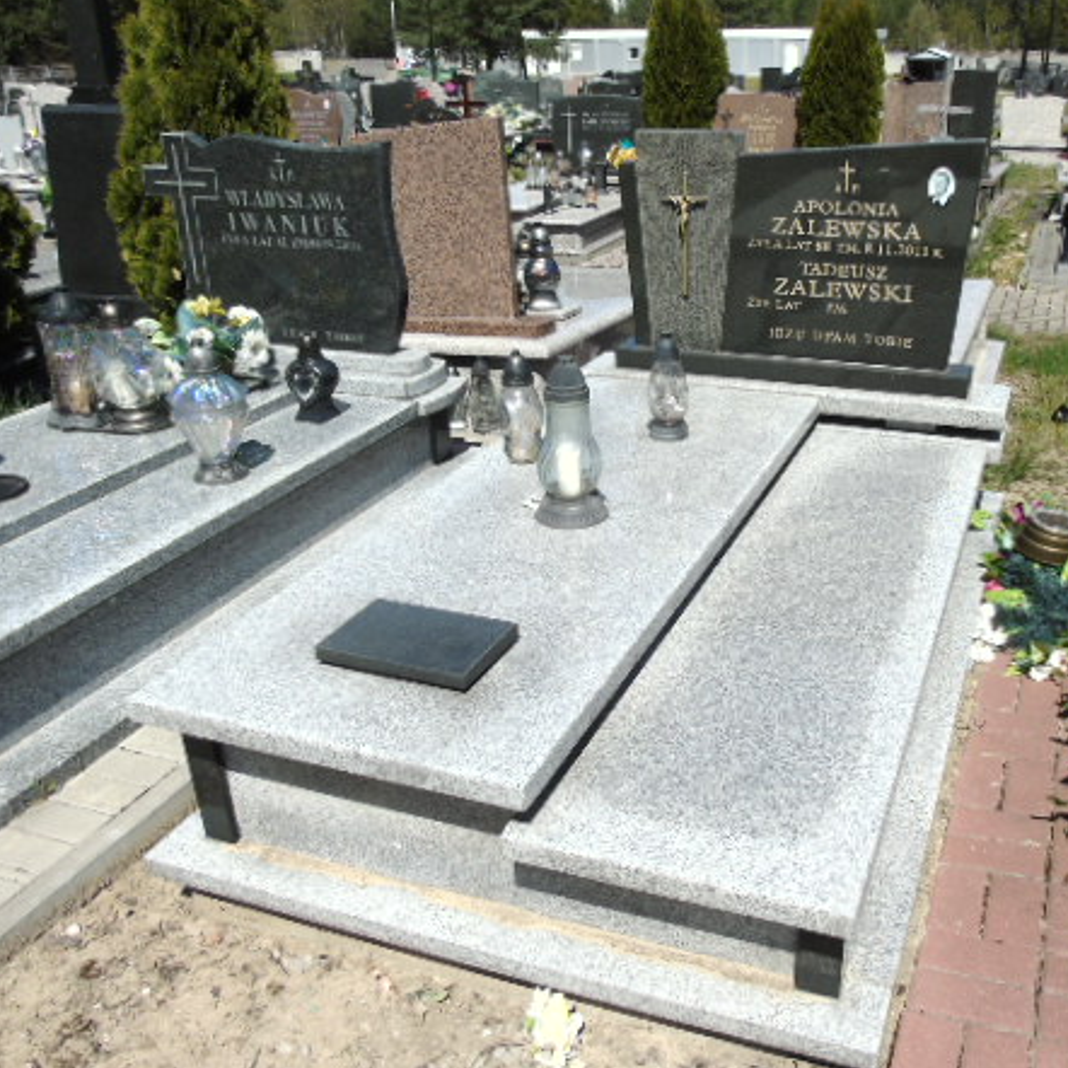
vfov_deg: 51.1
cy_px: 568
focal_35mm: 32
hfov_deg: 50.5
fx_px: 1117
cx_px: 677
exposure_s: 1/1500
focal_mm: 4.4
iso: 80
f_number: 3.4
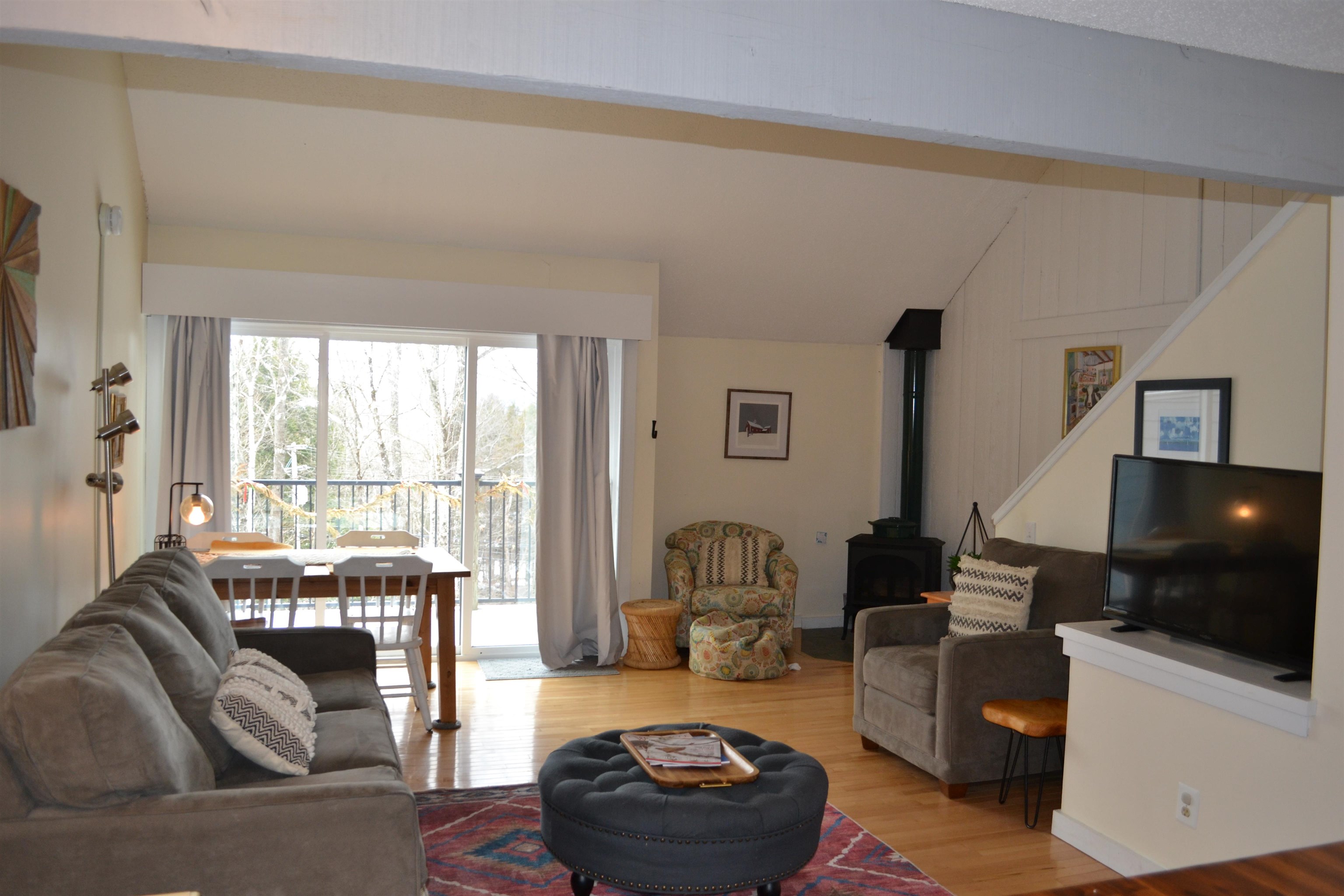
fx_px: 1008
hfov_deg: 67.4
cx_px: 672
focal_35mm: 27
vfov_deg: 47.9
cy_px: 448
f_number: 4
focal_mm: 18
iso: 400
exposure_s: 1/100
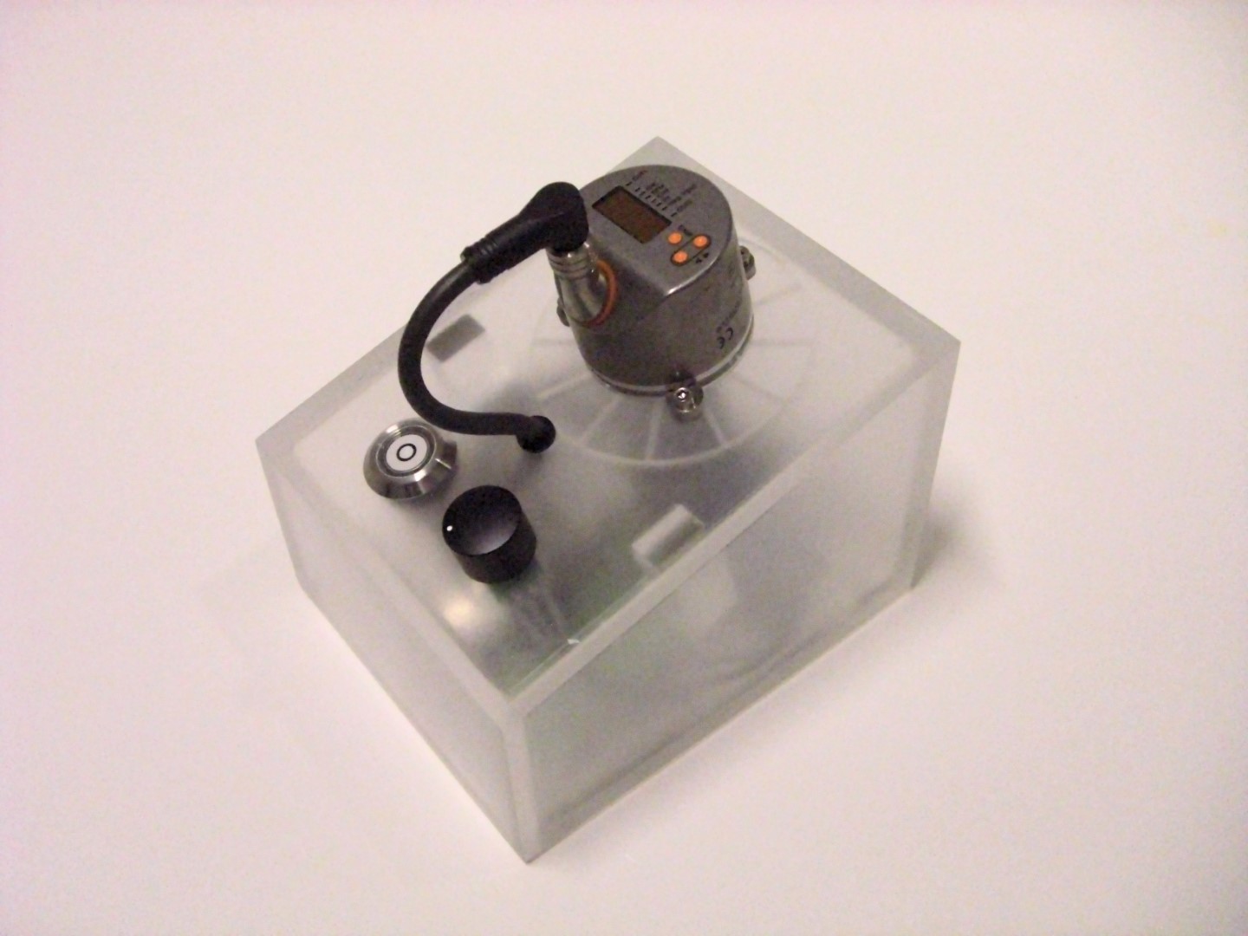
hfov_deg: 49.0
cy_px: 468
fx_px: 1370
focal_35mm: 38
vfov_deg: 37.7
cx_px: 624
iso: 800
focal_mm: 6.2
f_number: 2.7
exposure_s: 1/400
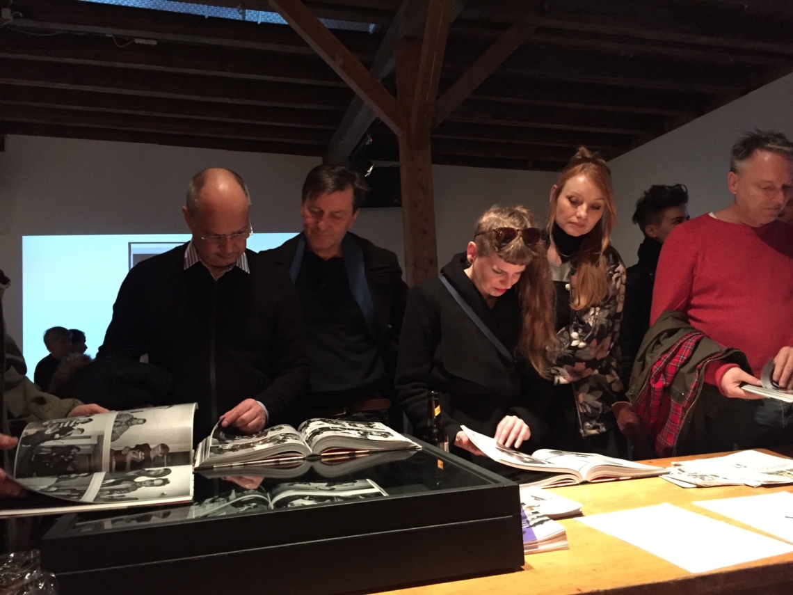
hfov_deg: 61.7
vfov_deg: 48.2
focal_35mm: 29
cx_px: 396
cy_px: 298
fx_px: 664
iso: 500
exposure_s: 1/17
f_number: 2.2
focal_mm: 4.15
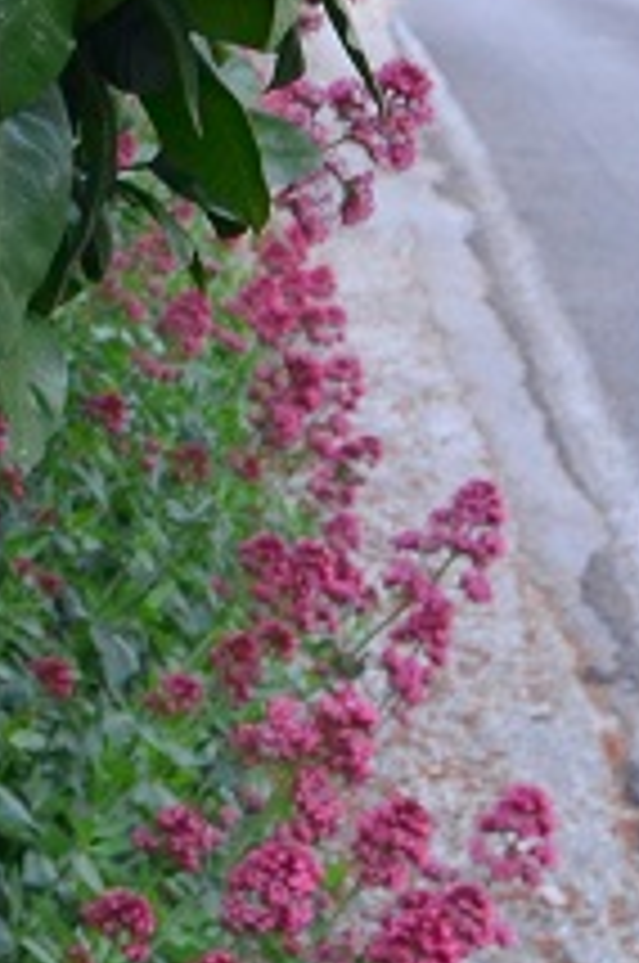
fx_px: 2618
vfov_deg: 19.8
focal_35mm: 98
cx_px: -614
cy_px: -128
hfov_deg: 12.4
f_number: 5.6
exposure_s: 1/30
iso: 560
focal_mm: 14
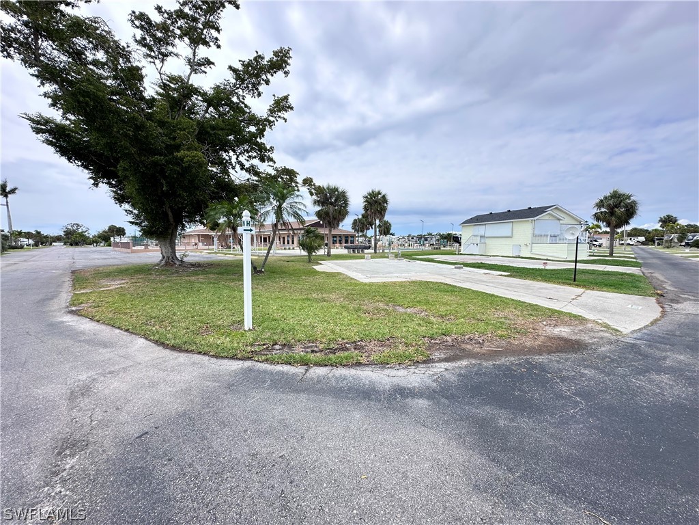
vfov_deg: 85.7
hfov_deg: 102.1
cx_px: 350
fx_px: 283
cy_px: 262
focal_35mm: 14
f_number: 2.2
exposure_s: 1/1182
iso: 40
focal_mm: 2.22
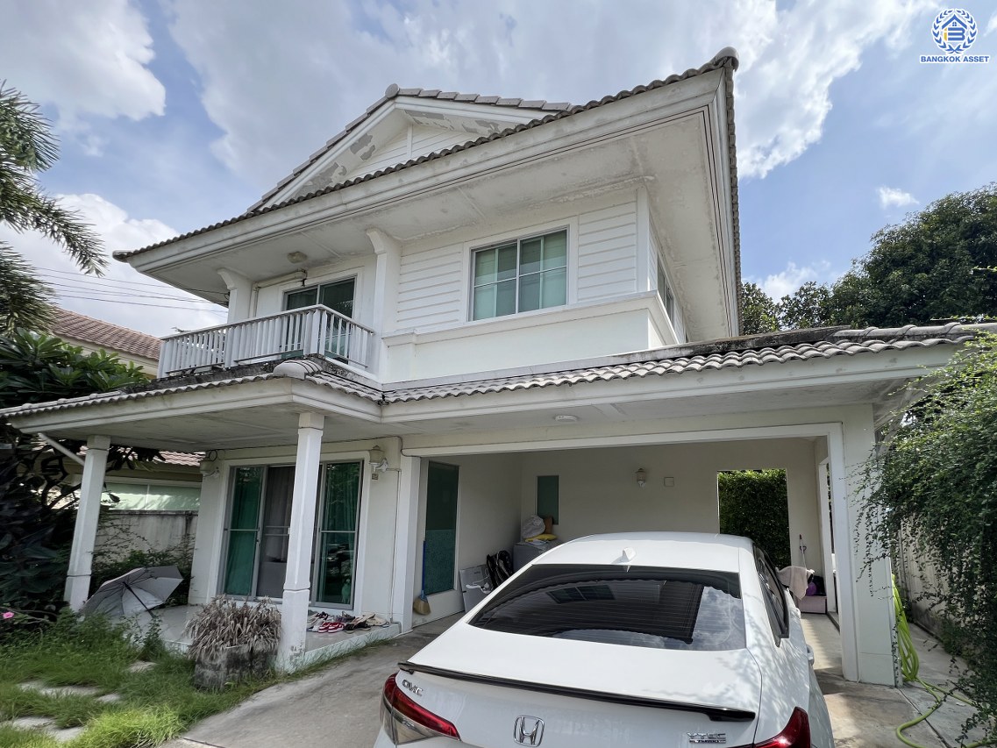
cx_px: 498
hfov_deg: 106.2
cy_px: 374
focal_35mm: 13
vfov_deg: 89.9
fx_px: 374
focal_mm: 1.57
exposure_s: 1/1033
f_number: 1.8
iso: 32
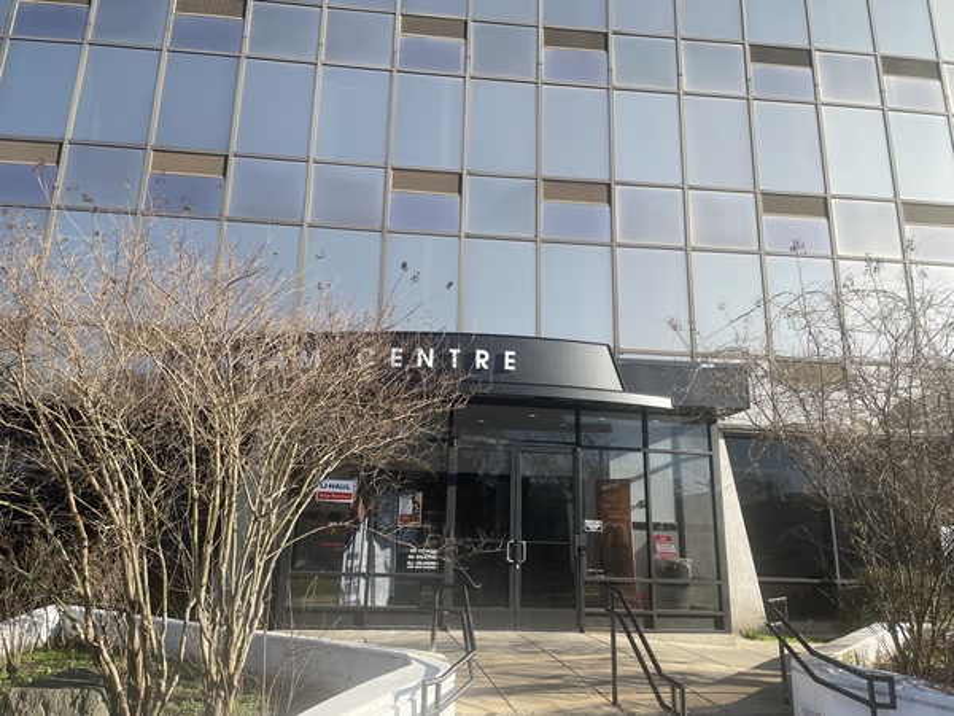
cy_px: 358
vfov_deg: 53.1
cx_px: 477
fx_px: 717
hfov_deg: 67.3
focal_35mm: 26
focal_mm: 4.2
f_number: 1.6
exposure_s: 1/1553
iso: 32
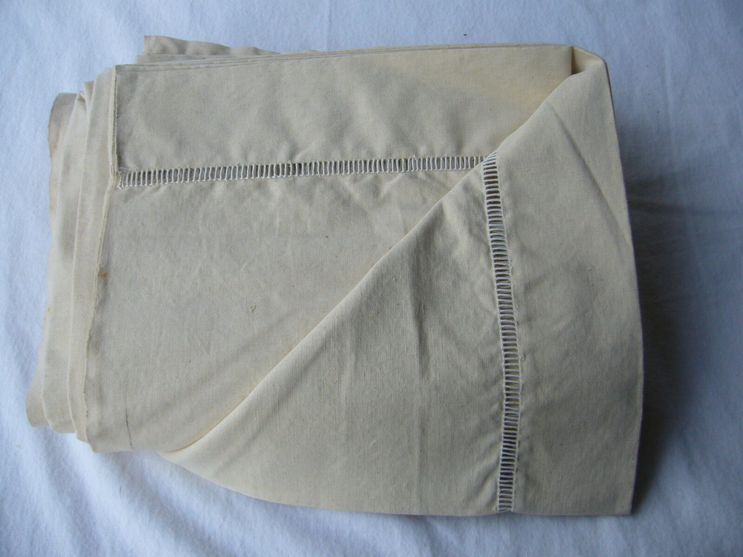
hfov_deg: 52.6
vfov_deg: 40.7
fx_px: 751
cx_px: 372
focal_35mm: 35
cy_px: 278
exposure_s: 1/30
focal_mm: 5.8
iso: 80
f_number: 2.8
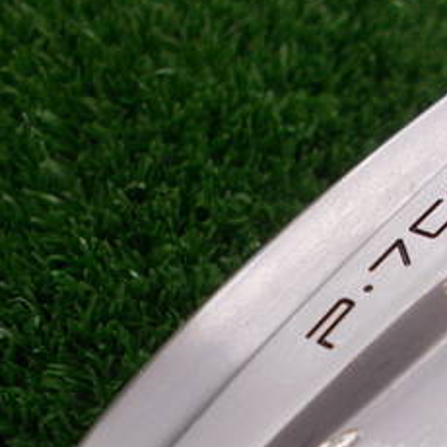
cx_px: 327
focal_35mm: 64
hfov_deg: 26.6
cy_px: 424
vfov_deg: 25.8
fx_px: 935
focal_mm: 4.6
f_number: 3.2
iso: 80
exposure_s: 1/30
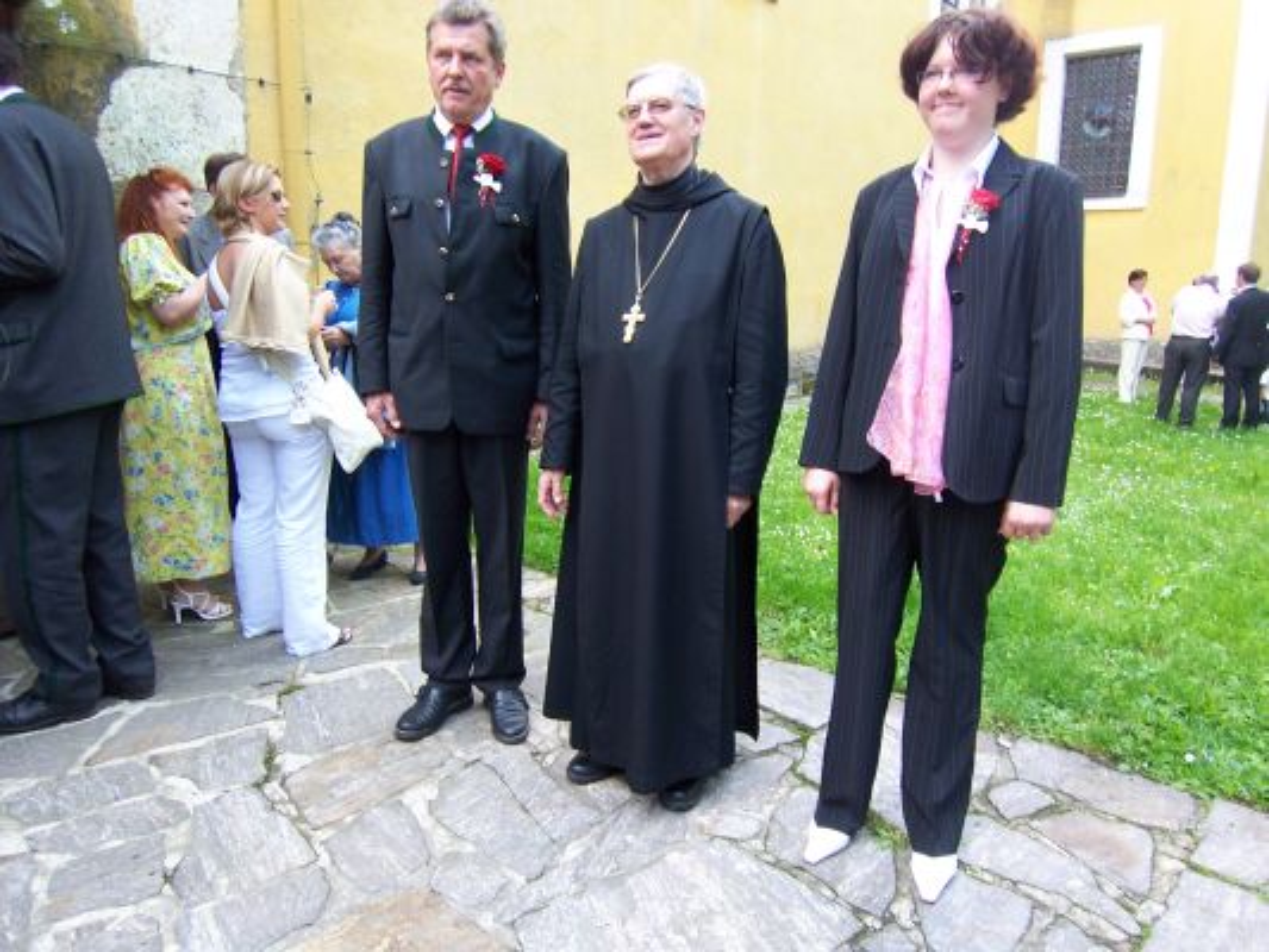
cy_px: 476
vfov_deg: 58.9
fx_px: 843
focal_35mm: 23
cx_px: 634
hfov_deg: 73.9
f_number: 2.8
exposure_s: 1/60
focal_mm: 3.8
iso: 64
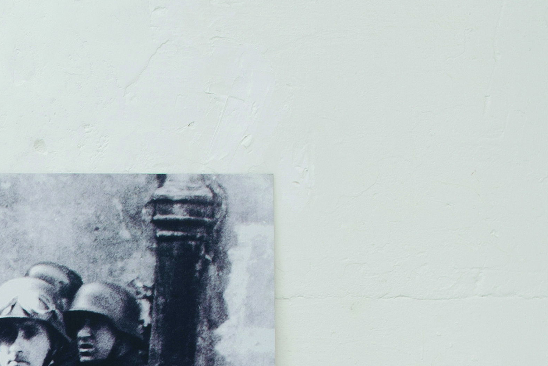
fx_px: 2482
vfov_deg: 7.9
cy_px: 809
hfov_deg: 11.6
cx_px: -456
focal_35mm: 163
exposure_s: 1/2.5
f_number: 10
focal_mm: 35
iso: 100
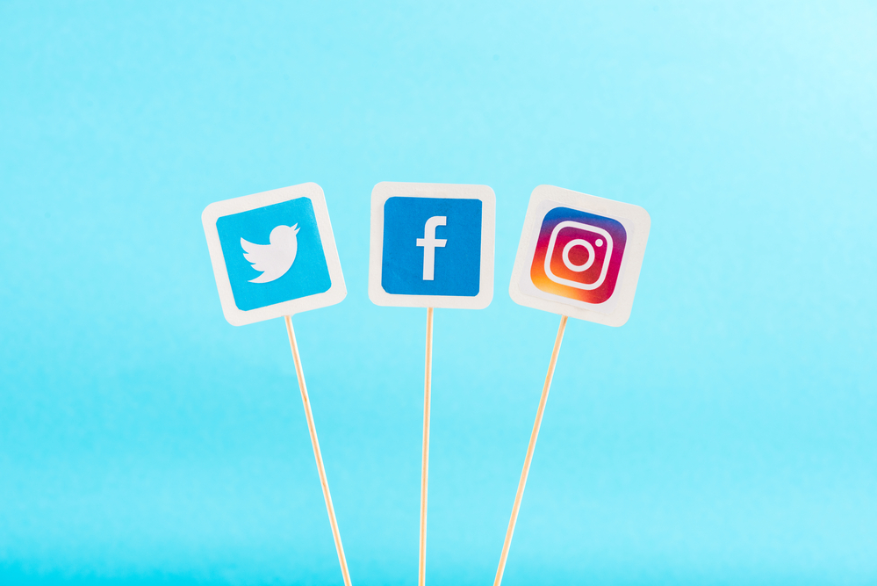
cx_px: 438
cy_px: 293
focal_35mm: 105
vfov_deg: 13.1
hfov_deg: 19.4
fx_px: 2559
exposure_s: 1/200
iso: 100
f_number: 9
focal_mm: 105
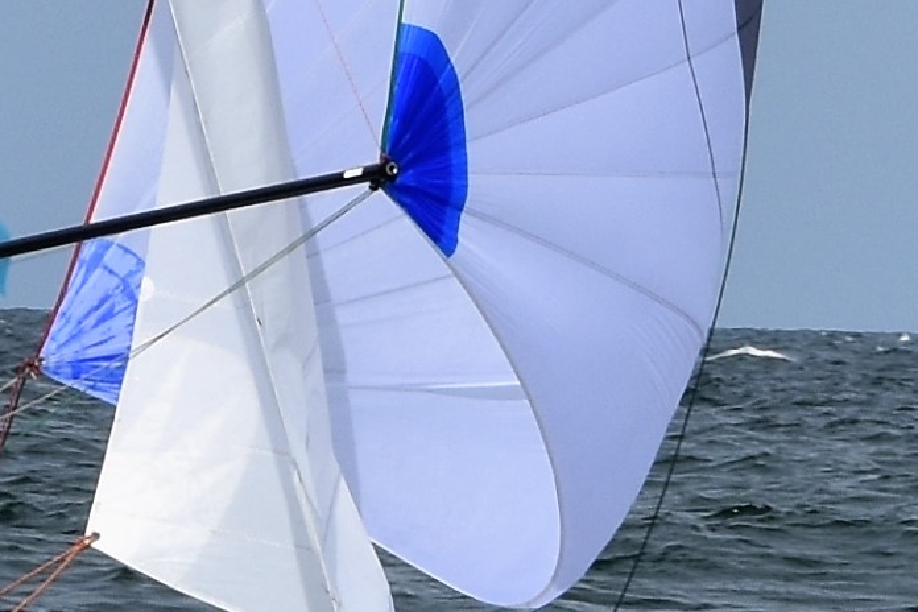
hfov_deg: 2.0
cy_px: -656
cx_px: -241
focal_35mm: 1020
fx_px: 26014
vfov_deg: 1.3
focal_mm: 105
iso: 125
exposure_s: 1/500
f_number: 8
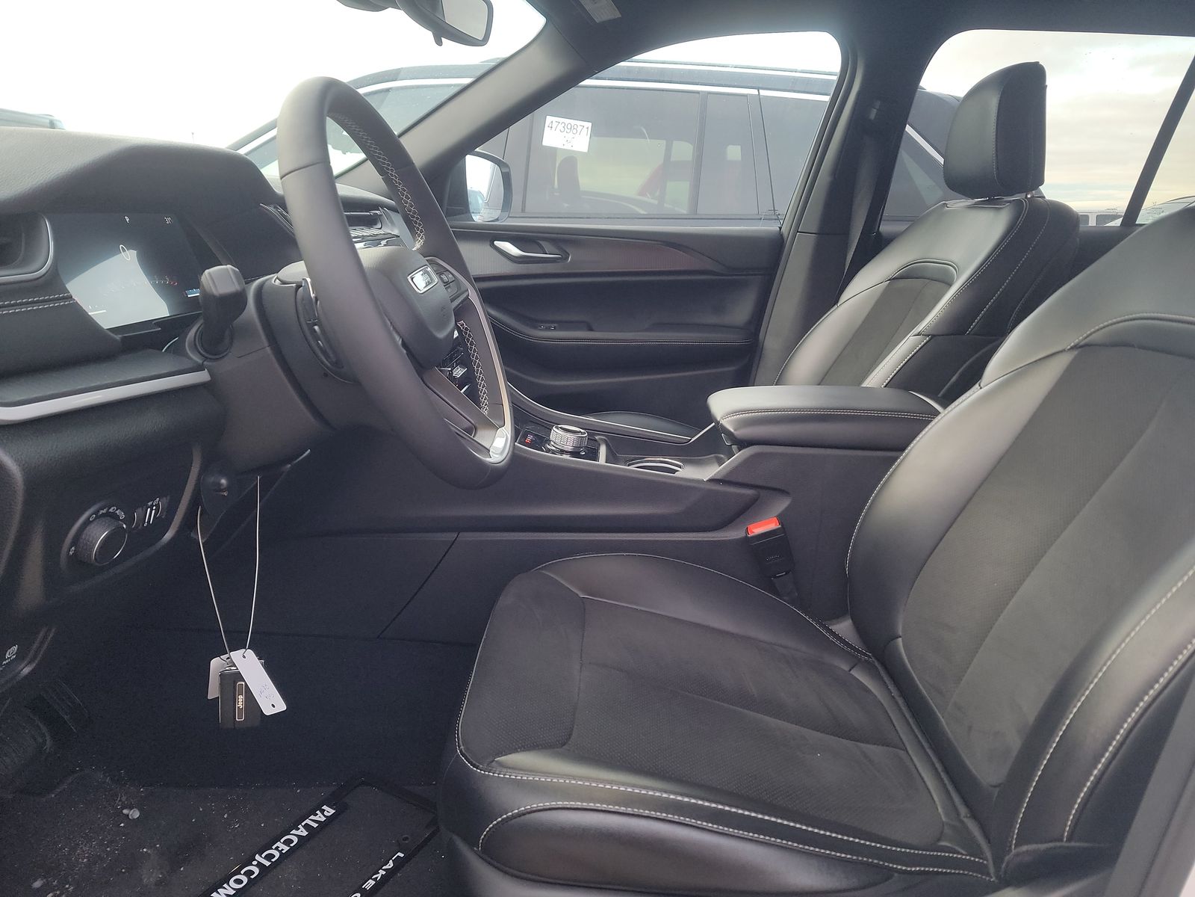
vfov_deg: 56.8
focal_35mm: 24
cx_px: 598
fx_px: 829
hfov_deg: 71.6
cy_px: 448
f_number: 1.8
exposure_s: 1/59
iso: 275
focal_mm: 6.7
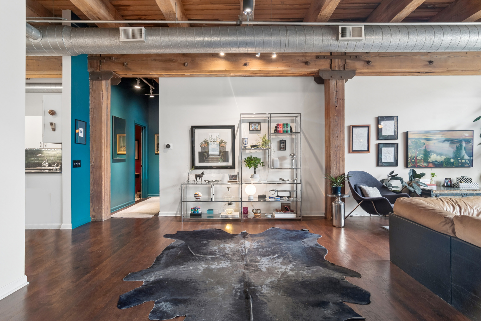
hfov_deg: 90.0
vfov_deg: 67.4
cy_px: 160
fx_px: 240
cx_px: 240
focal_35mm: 18
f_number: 8
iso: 200
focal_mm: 12
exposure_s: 1/5
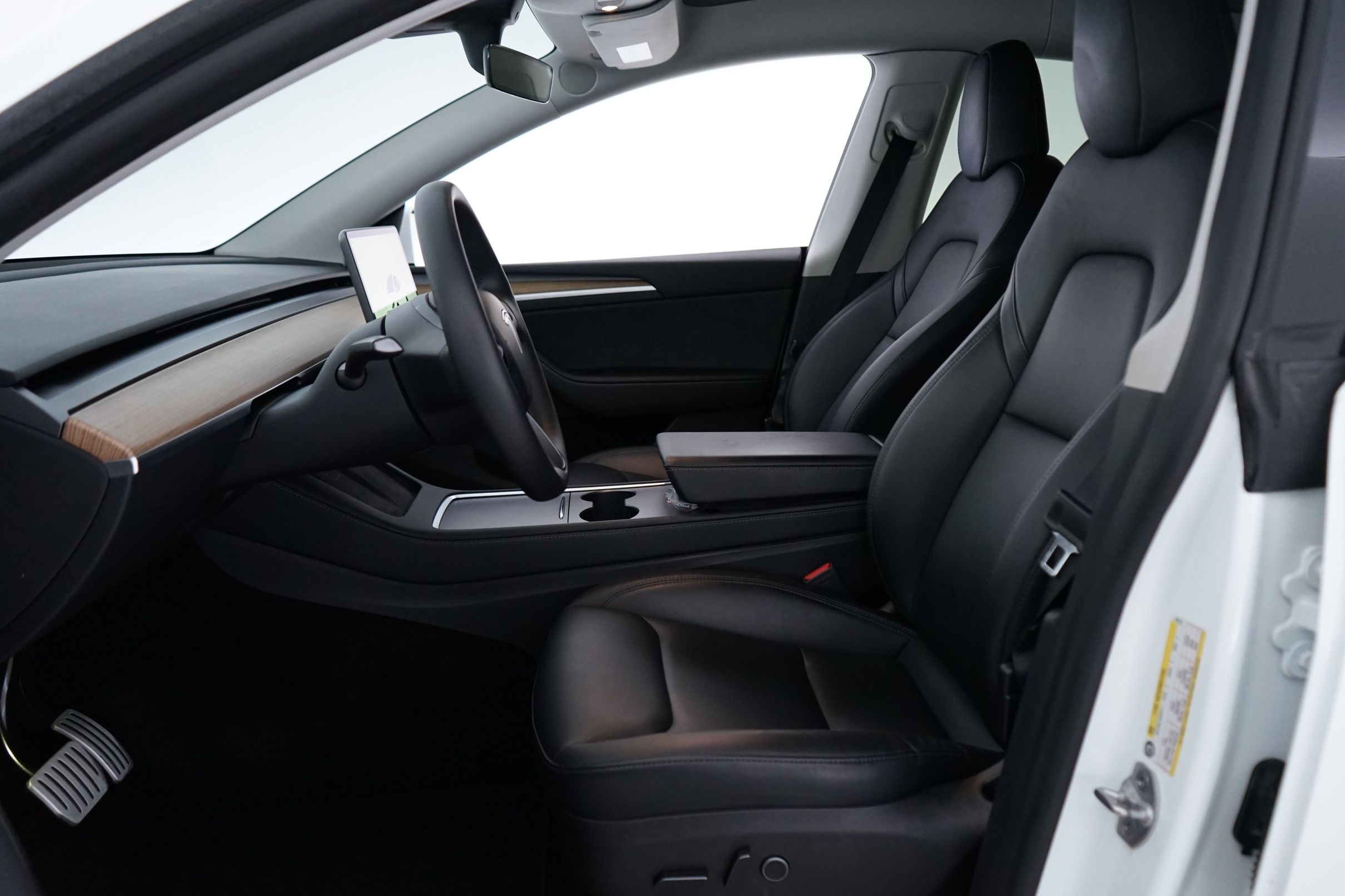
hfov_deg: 63.6
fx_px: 1083
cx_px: 696
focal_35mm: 29
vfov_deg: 45.0
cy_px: 442
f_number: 3.5
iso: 2000
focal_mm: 28
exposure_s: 1/50
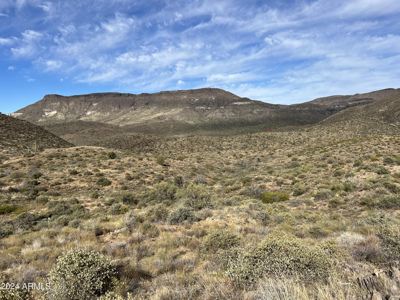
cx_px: 200
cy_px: 150
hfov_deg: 67.3
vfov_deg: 53.1
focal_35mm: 26
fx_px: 300
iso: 50
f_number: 1.5
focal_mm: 5.7
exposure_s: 1/5587
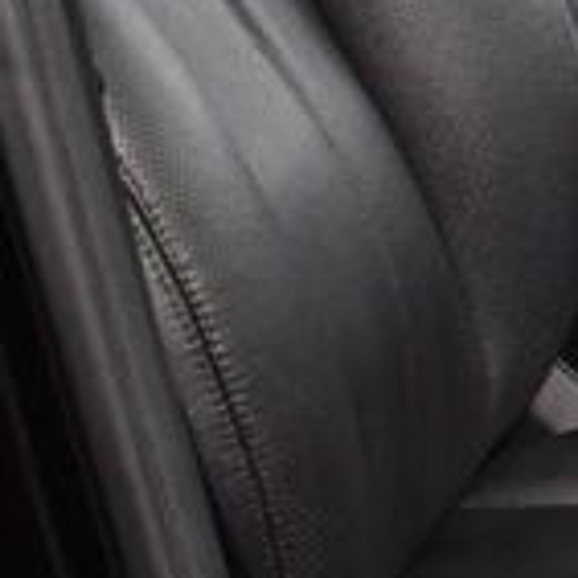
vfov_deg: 12.4
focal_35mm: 139
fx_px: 2626
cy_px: -23
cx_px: 1213
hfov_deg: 11.2
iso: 3200
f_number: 3.5
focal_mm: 18
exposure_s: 1/125
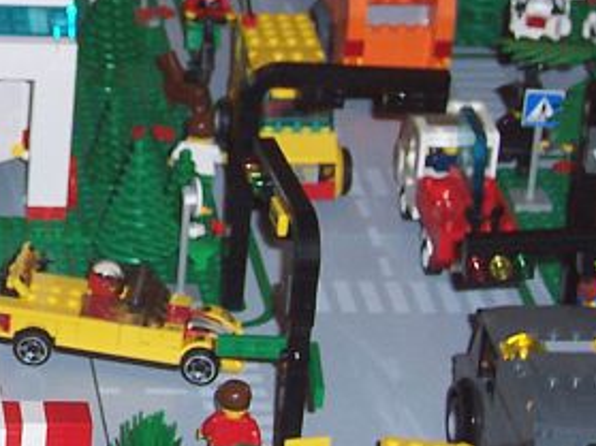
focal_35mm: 238
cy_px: 45
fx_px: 4096
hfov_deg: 8.2
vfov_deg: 6.2
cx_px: -175
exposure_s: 1/90
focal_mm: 12.8
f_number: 4
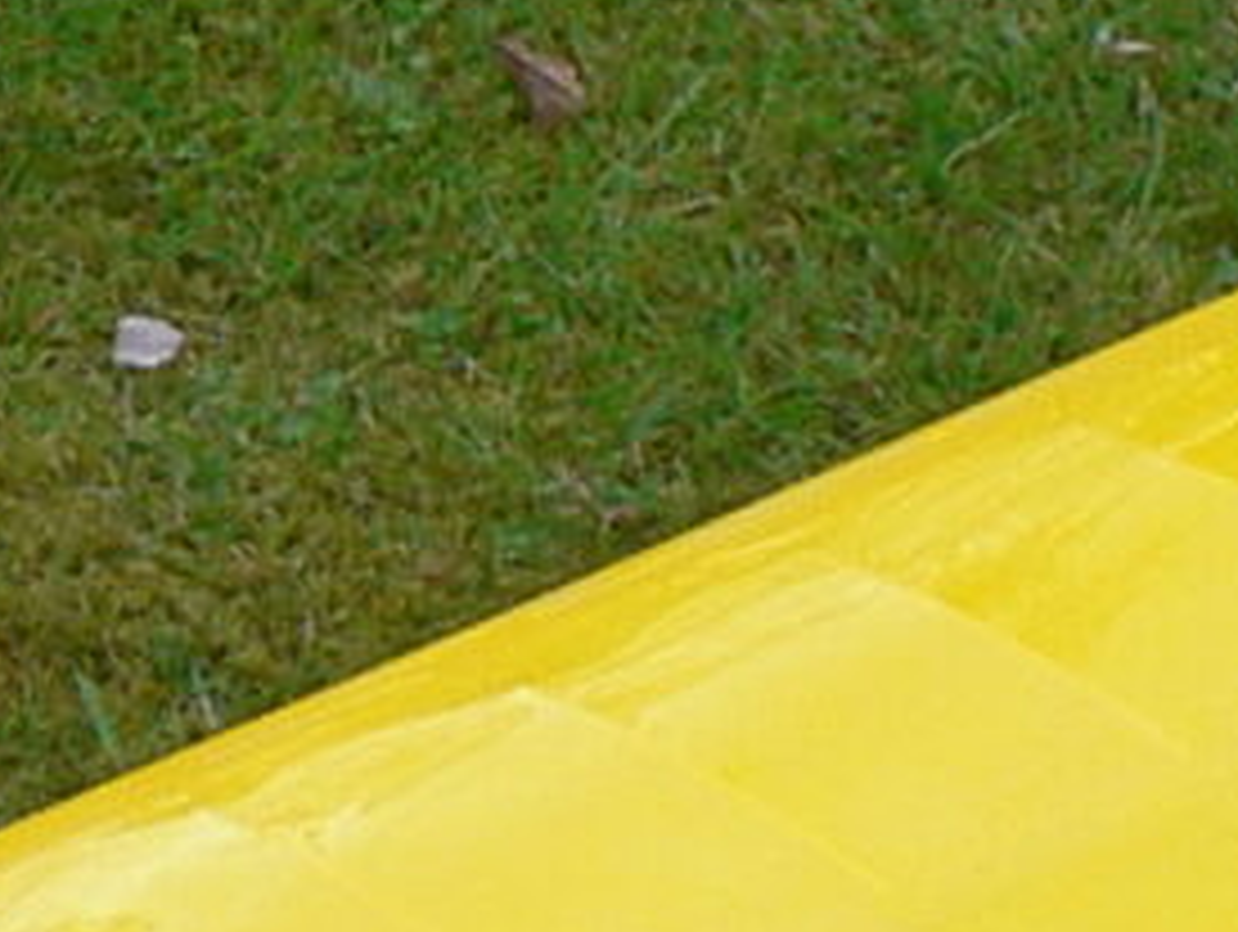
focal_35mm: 394
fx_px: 14109
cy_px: 837
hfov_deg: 5.0
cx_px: -639
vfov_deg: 3.8
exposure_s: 1/125
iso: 80
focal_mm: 8.8
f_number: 2.8
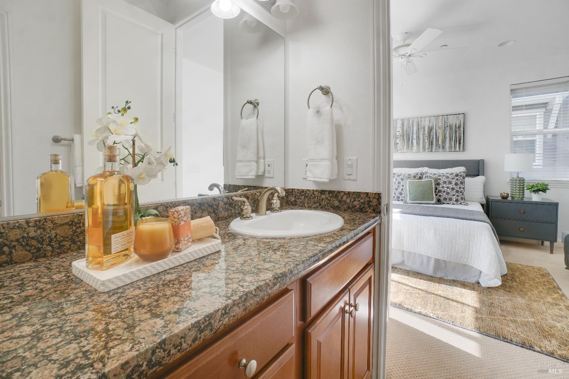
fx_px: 237
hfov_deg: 100.4
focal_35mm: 15
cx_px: 284
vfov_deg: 77.3
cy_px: 190
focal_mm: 10
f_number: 9
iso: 125
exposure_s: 1/40
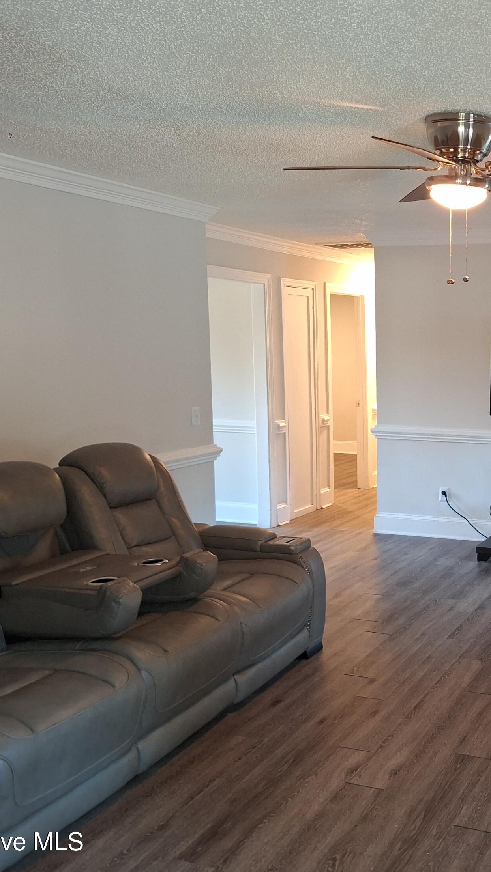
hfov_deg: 32.1
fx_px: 787
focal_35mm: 34
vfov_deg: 58.0
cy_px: 439
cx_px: 486
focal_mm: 5.54
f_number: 1.8
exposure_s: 1/30
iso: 200
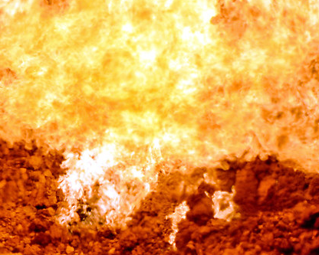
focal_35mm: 691
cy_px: 25
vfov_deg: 2.2
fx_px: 6523
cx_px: -38
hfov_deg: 2.8
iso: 100
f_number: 4.8
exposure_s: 1/800
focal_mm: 85
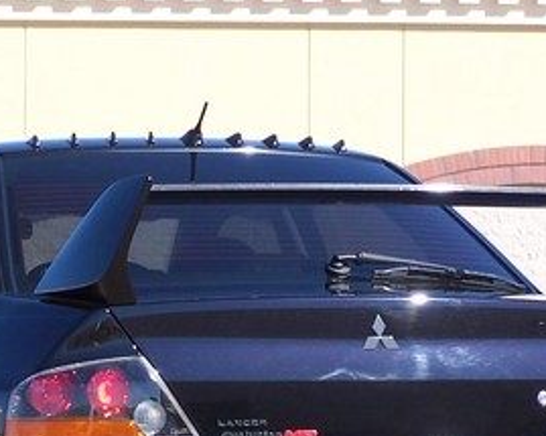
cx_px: 69
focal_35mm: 297
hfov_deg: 6.5
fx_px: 4798
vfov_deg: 5.2
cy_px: 434
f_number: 3.2
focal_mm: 21.2
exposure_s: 1/350
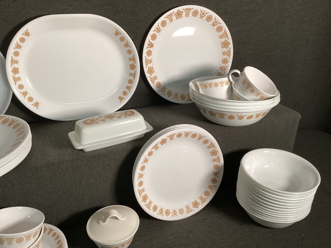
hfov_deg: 58.3
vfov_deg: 45.4
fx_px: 296
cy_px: 124
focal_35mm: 31
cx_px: 166
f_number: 2.4
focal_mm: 3.3
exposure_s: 1/60
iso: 100
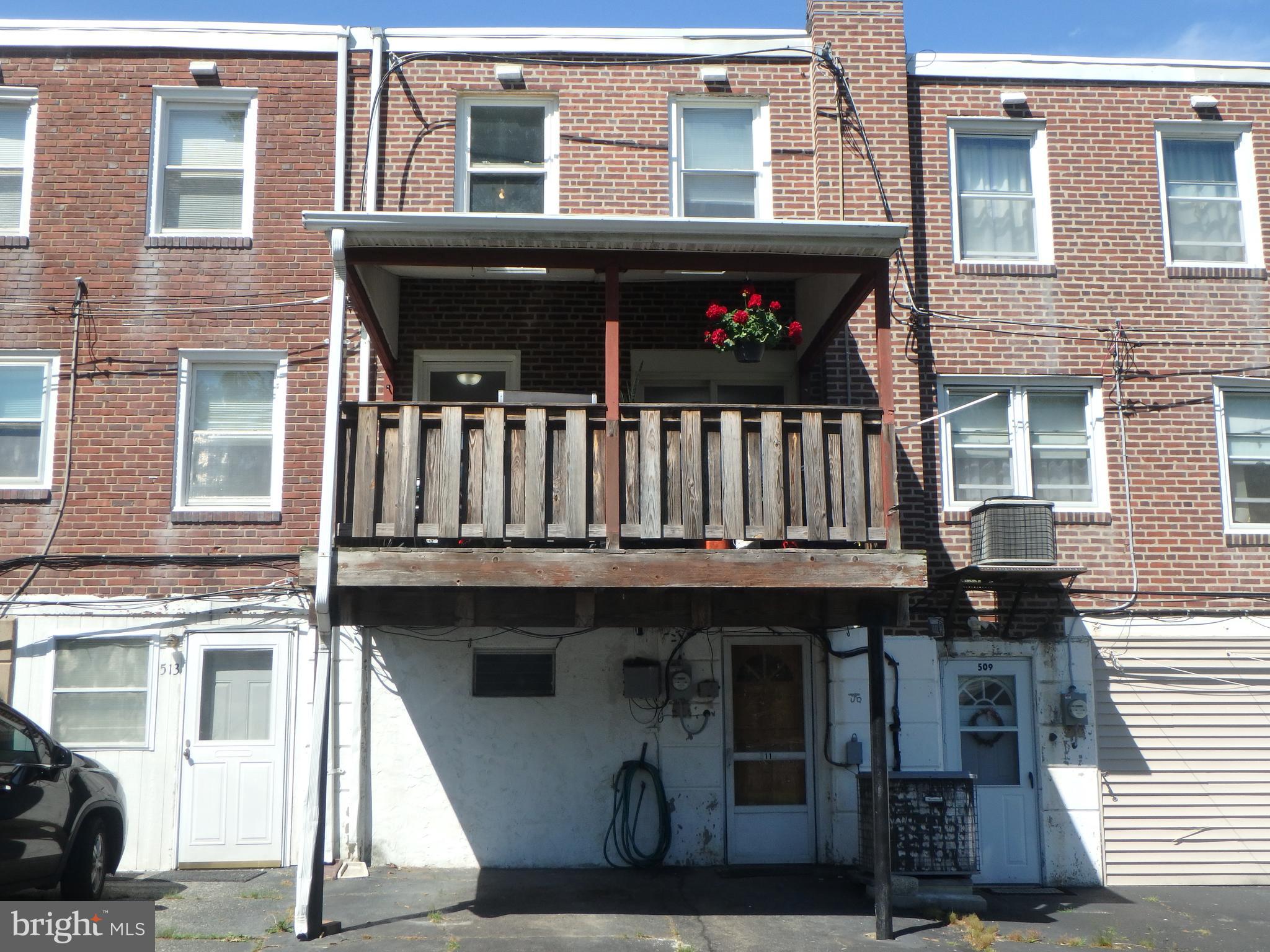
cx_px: 635
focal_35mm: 39
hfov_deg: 47.9
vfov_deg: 36.8
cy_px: 476
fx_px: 1431
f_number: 5.1
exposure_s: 1/500
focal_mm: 6.9
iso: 125
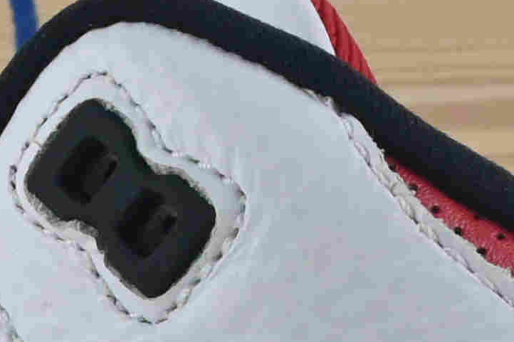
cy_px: 977
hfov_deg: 5.8
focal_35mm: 353
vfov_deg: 3.8
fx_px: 5035
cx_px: -278
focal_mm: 30.5
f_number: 10
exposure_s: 1/200
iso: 1000
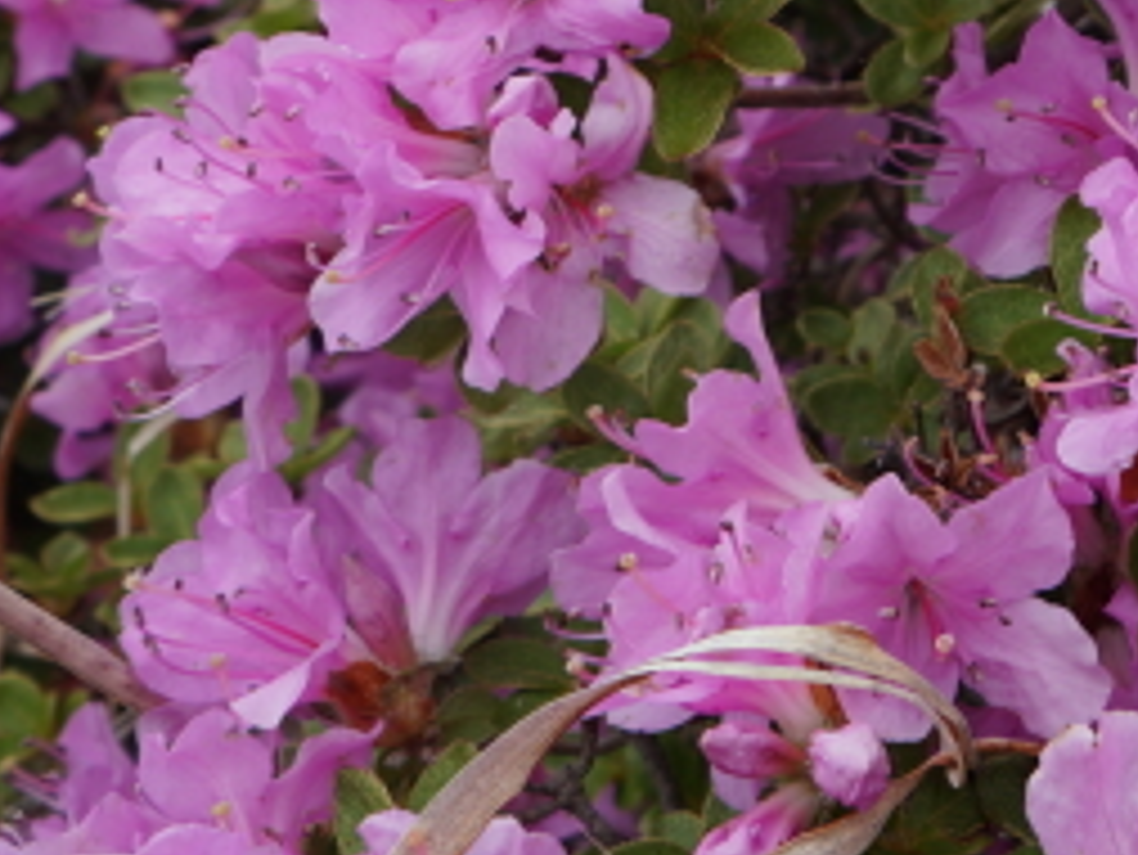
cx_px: 1390
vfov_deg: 13.2
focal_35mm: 105
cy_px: -482
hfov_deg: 17.8
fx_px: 3454
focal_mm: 18
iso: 100
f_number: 8
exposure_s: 1/160
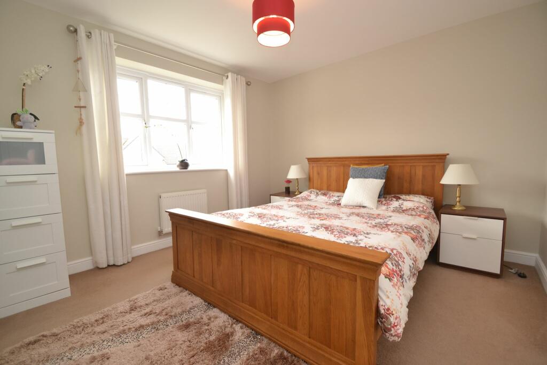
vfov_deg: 77.3
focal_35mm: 15
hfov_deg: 100.4
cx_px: 274
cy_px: 182
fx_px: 228
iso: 400
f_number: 4
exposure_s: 1/60
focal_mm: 10
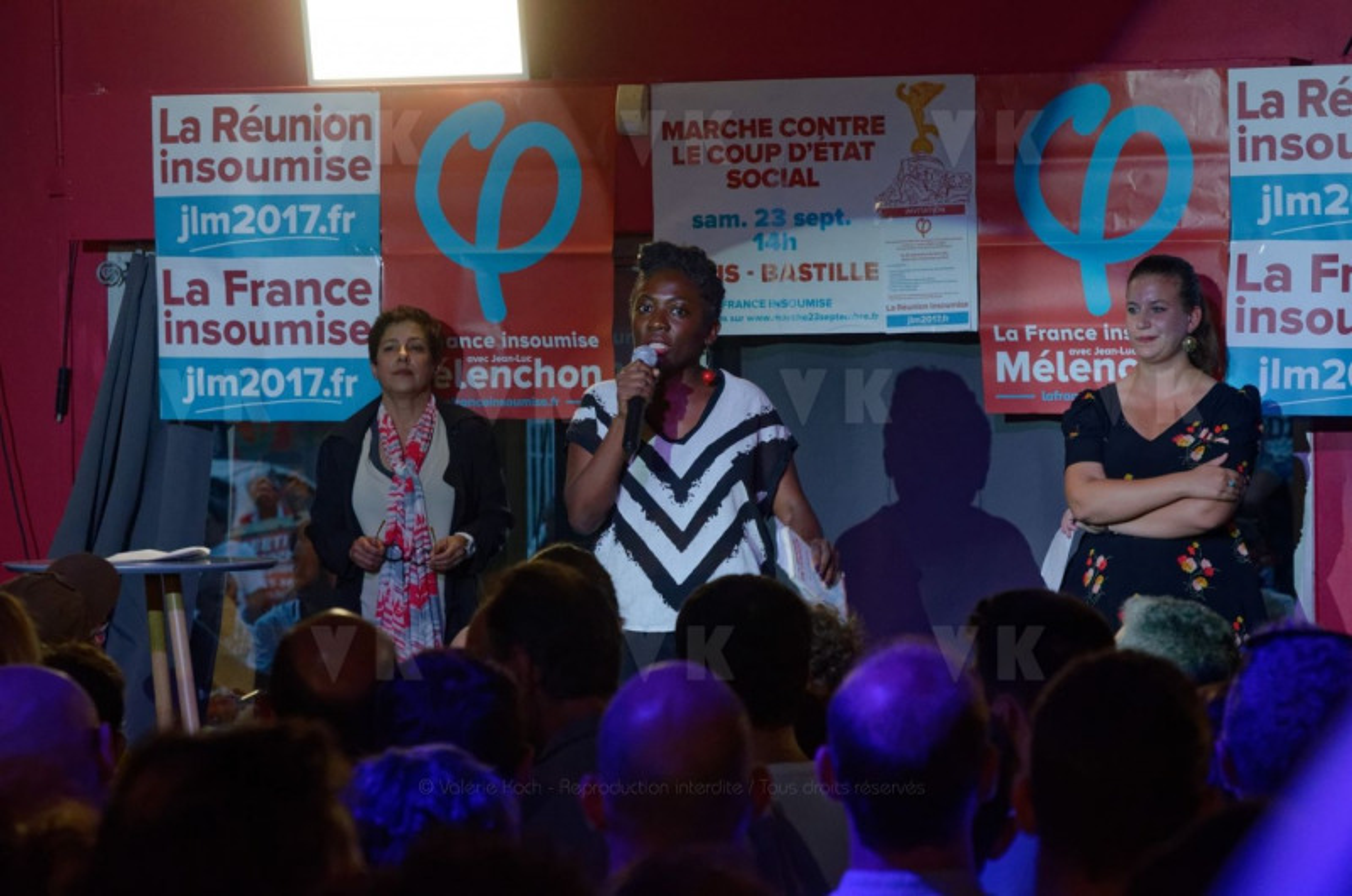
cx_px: 676
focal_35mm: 147
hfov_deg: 14.0
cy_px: 448
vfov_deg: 9.3
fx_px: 5510
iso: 1250
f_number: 5.6
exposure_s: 1/125
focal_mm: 98
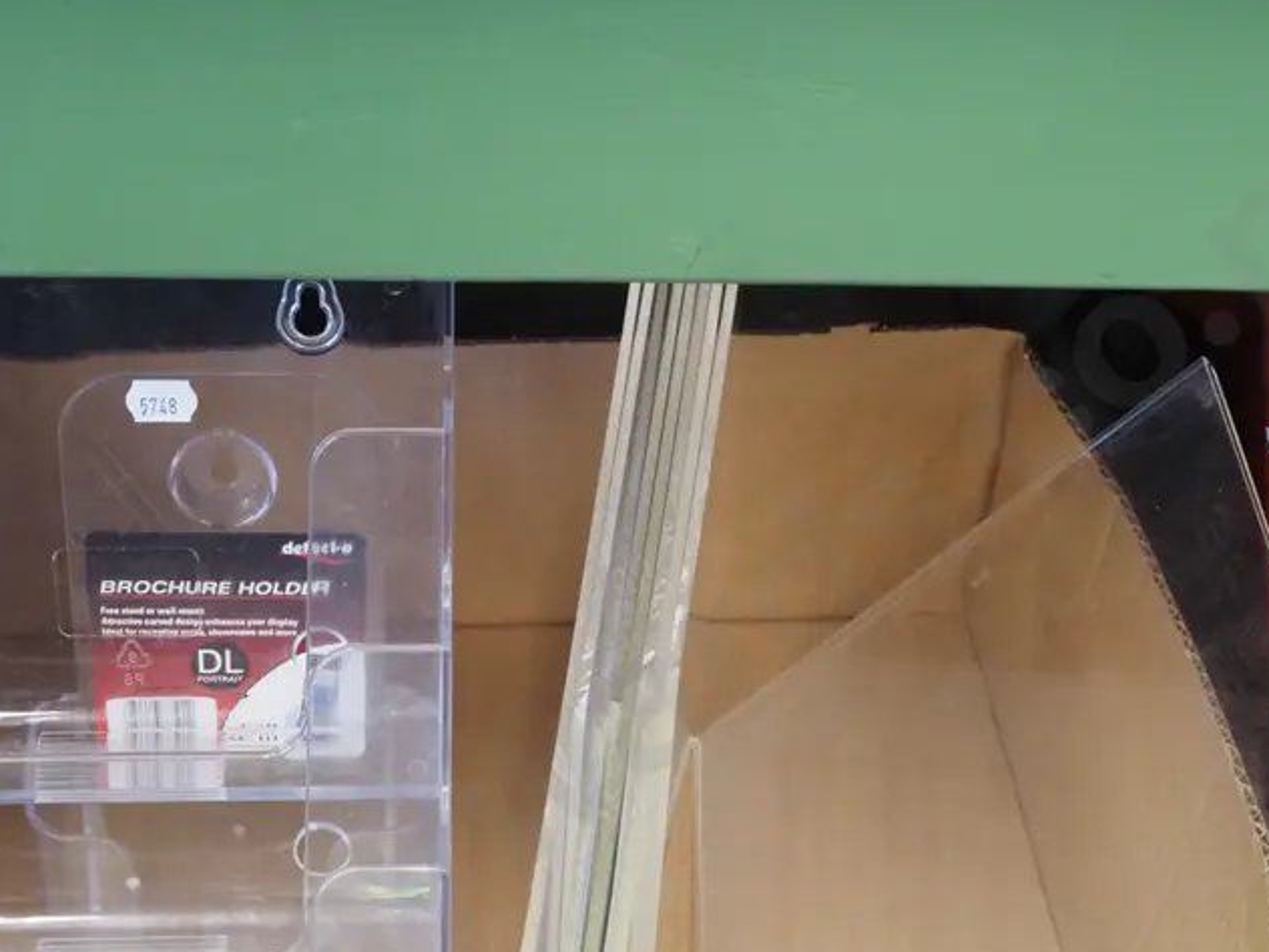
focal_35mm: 68
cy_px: 765
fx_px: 2493
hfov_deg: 28.5
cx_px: 574
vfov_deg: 21.3
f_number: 5.6
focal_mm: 21
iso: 2500
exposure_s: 1/50
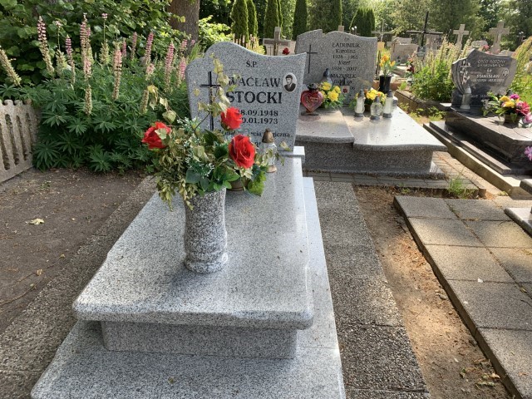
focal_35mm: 26
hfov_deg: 67.3
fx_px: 400
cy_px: 200
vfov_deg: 53.1
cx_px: 266
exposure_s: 1/402
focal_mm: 4.25
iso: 25
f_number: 1.8
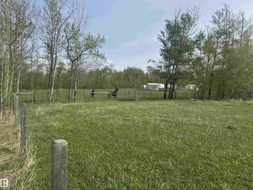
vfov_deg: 56.8
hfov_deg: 71.6
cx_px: 126
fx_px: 175
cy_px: 95
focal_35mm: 24
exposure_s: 1/4950
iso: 80
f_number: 1.78
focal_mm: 6.76
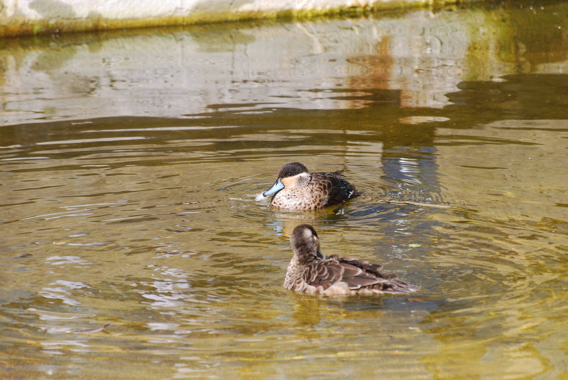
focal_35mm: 450
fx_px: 7108
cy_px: 190
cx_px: 284
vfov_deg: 3.1
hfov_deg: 4.6
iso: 125
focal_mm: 300
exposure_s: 1/125
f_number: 8
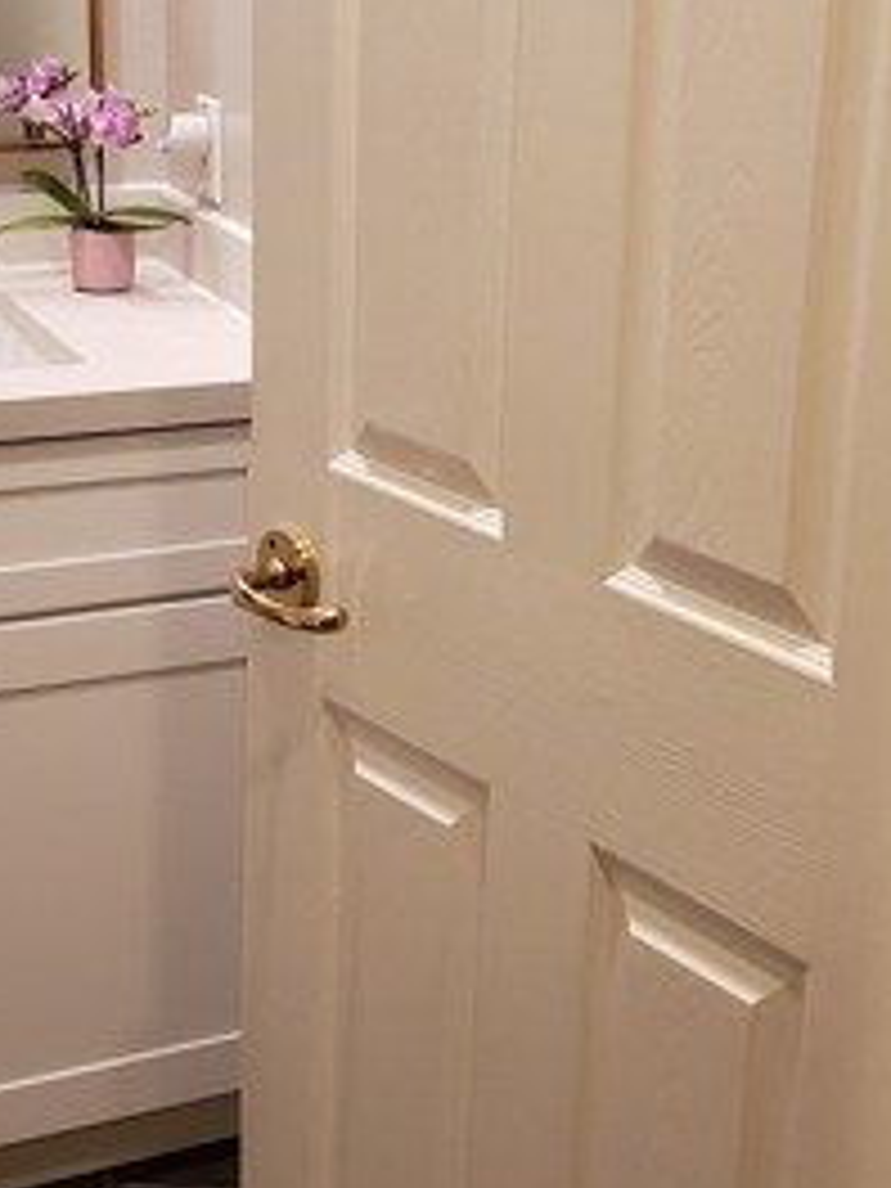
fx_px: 2162
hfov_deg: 23.0
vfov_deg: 30.6
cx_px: 693
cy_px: 450
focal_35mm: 63
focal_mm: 4.3
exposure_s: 1/60
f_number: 2.4
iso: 250
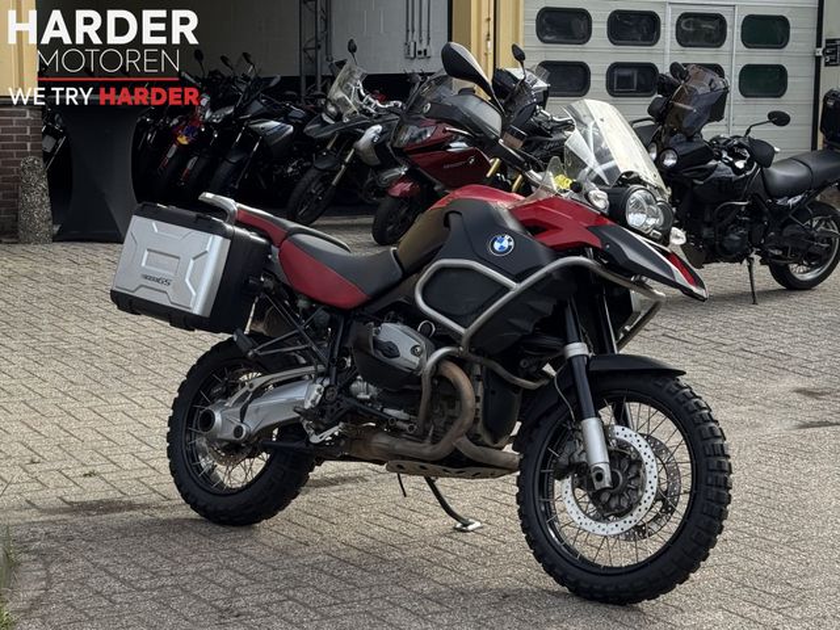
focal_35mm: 48
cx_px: 420
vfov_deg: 30.3
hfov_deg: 39.7
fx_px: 1165
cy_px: 315
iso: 64
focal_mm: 6.76
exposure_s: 1/1395
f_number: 1.78
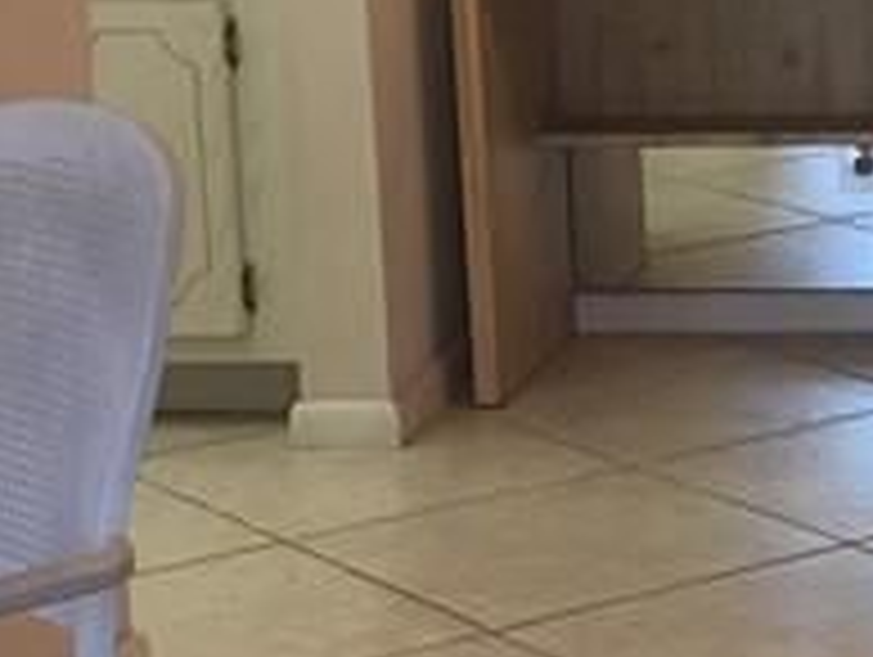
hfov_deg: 12.3
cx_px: 1287
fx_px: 3863
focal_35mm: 153
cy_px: 194
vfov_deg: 9.7
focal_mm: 4.15
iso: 40
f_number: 2.2
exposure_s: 1/15
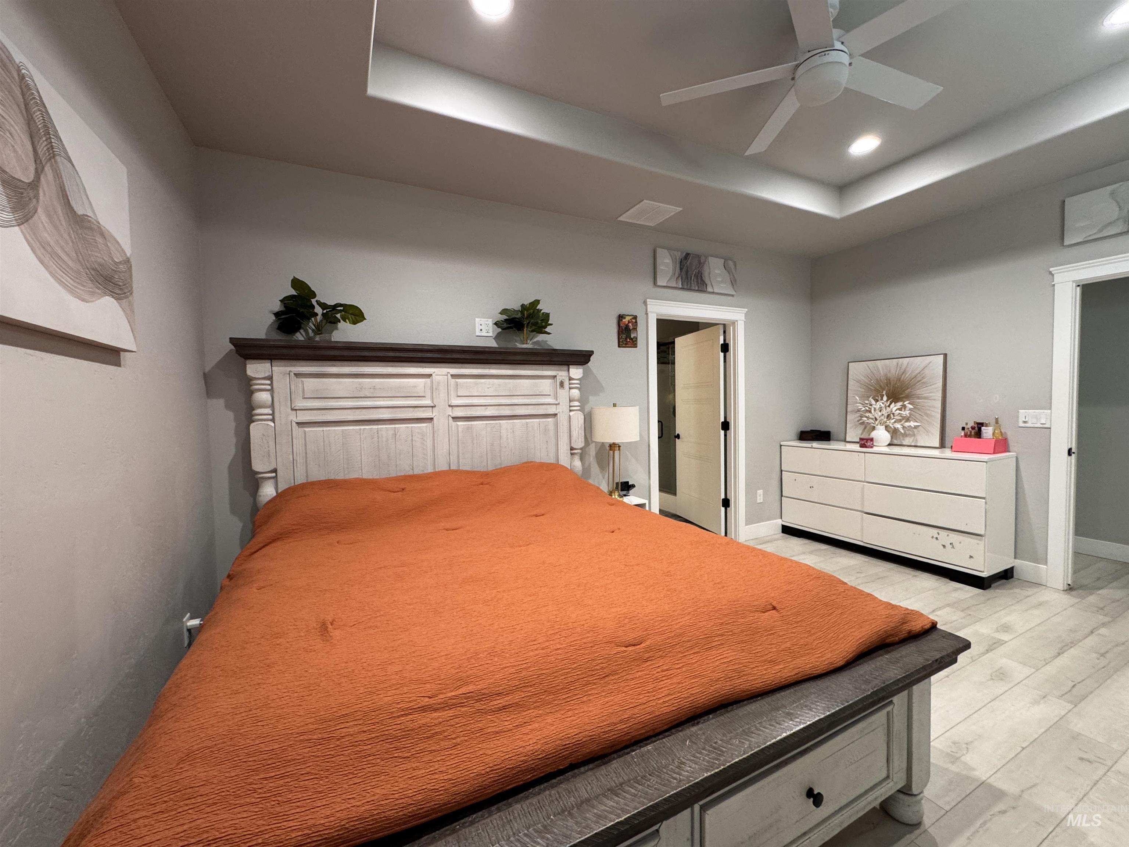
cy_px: 424
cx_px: 564
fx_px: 457
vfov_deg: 85.7
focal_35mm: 14
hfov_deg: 102.1
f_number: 2.2
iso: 200
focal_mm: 2.22
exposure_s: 1/60
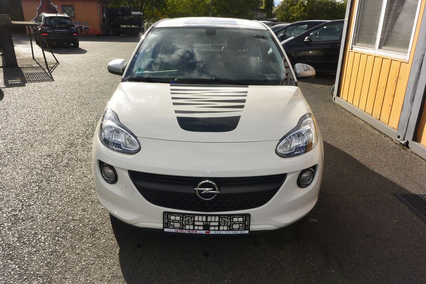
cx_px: 213
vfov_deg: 47.9
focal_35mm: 27
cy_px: 142
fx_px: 320
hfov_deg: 67.4
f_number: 10
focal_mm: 10
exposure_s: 1/250
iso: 160
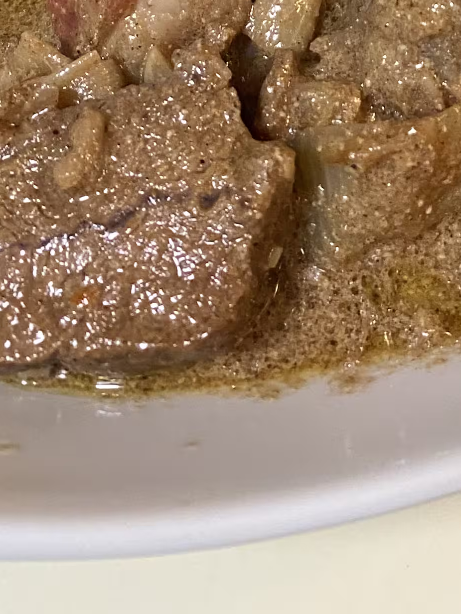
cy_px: -355
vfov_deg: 19.5
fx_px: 1509
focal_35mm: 85
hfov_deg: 16.7
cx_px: 543
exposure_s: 1/50
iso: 160
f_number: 1.8
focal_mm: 4.25
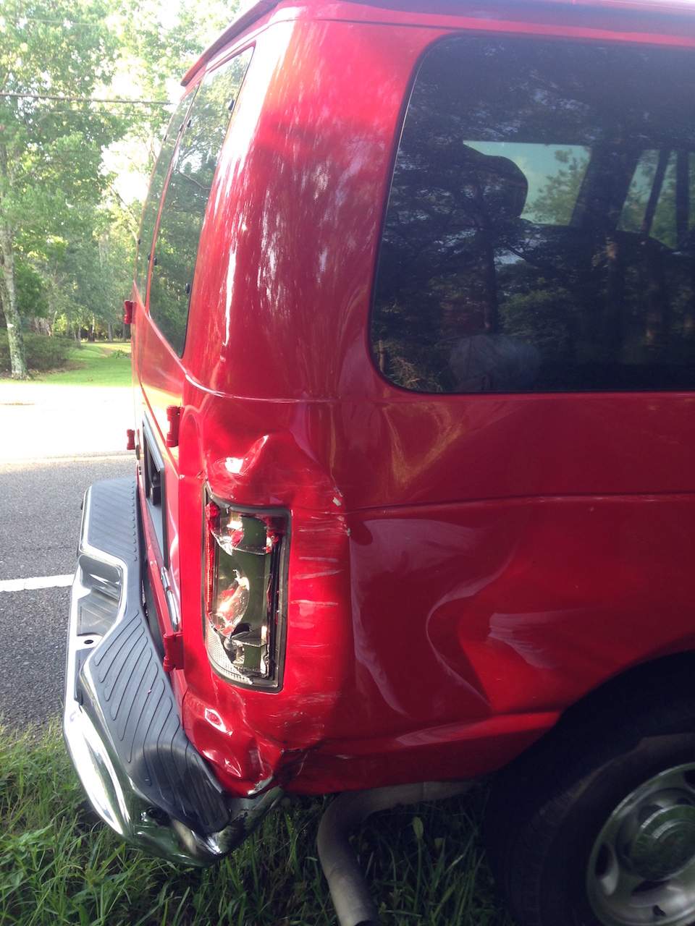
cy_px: 463
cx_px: 348
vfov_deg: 55.4
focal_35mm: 33
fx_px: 883
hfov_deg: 42.9
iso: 50
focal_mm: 4.12
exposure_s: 1/60
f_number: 2.4
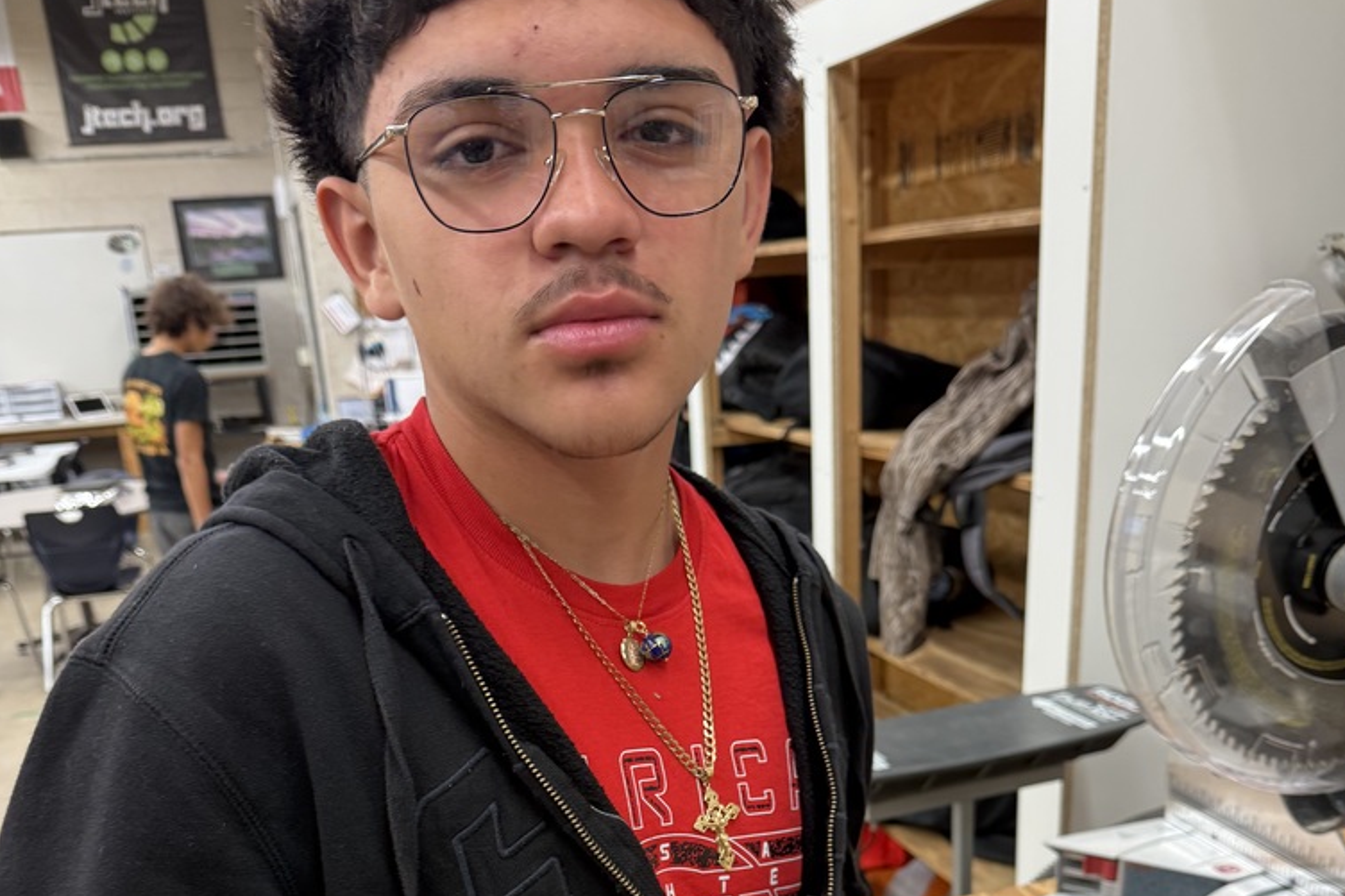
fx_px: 1270
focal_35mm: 34
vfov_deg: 36.5
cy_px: 805
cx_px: 685
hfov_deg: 55.8
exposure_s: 1/60
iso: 125
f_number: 1.78
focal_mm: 6.76
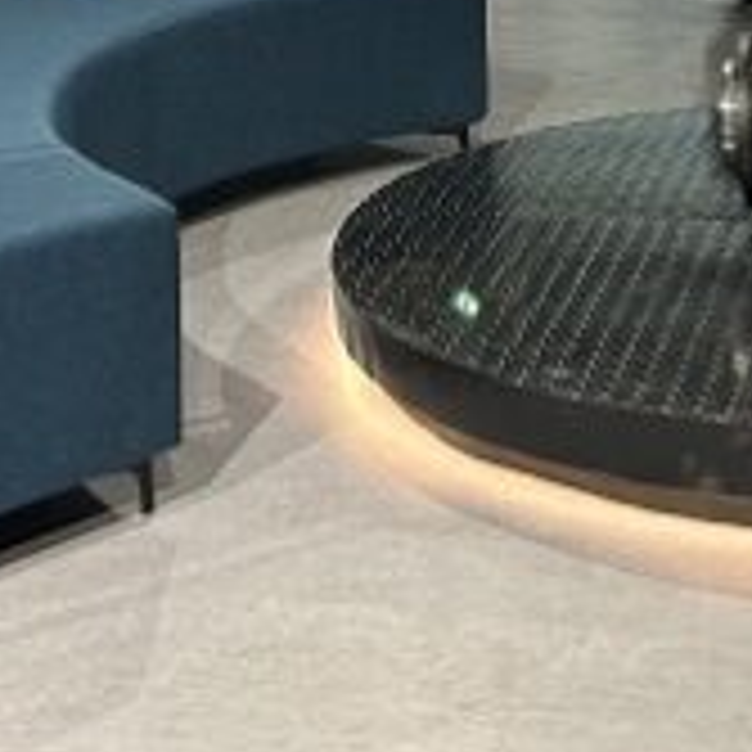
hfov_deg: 18.1
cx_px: 374
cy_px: -410
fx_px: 2359
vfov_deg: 16.4
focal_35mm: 96
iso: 125
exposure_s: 1/50
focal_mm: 5.7
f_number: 1.5
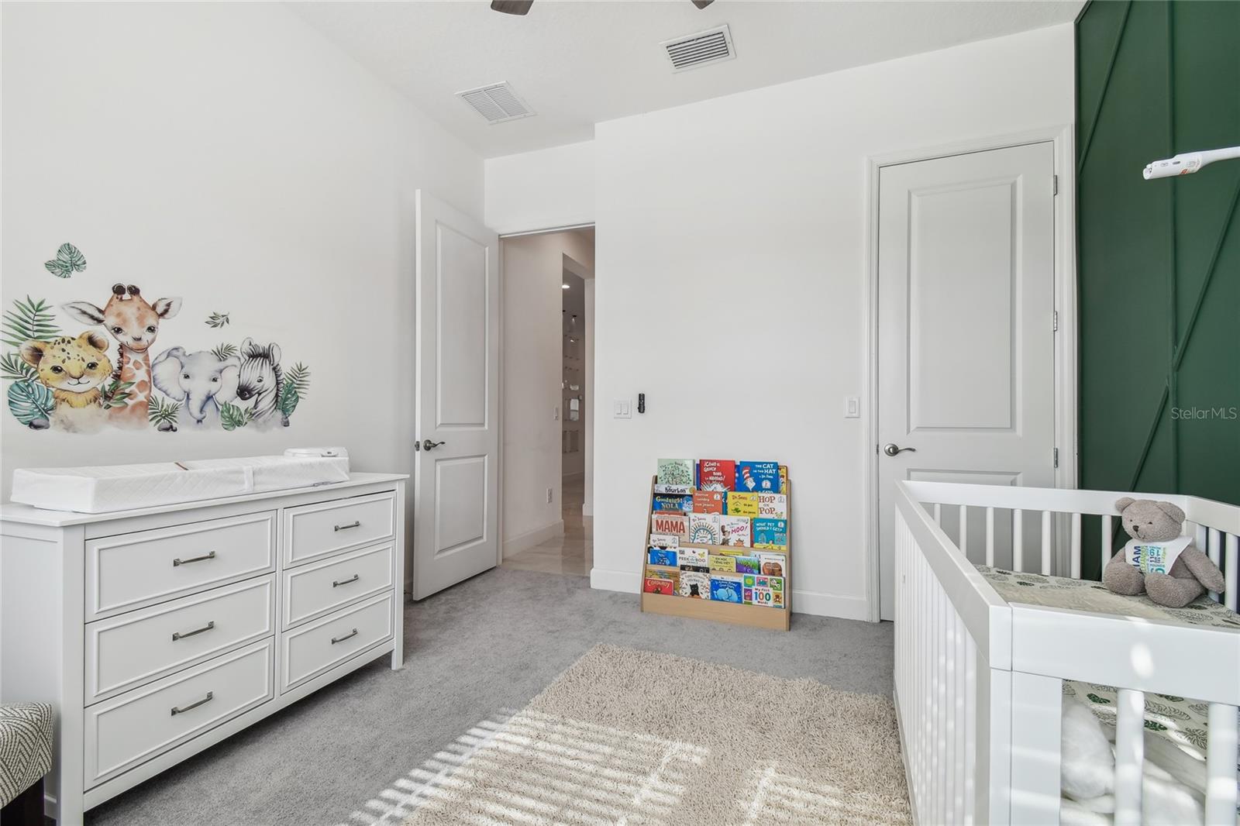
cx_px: 620
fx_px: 517
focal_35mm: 15
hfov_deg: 100.4
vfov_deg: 77.3
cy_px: 413
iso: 100
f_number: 7.1
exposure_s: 1/25
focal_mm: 10
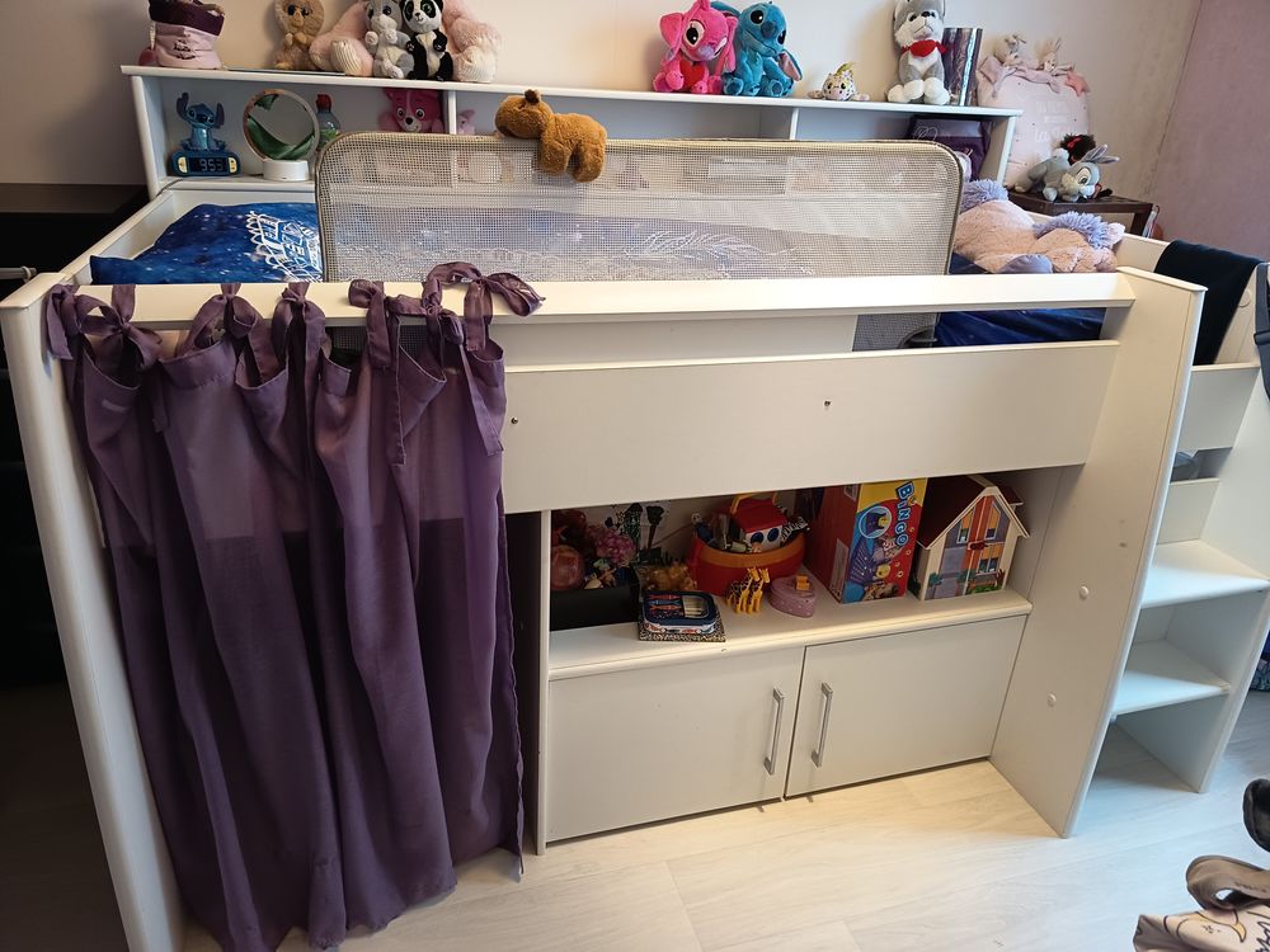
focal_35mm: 24
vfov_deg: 56.8
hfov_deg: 71.6
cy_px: 476
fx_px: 881
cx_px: 635
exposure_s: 1/20
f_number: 1.7
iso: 1024
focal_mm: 5.27
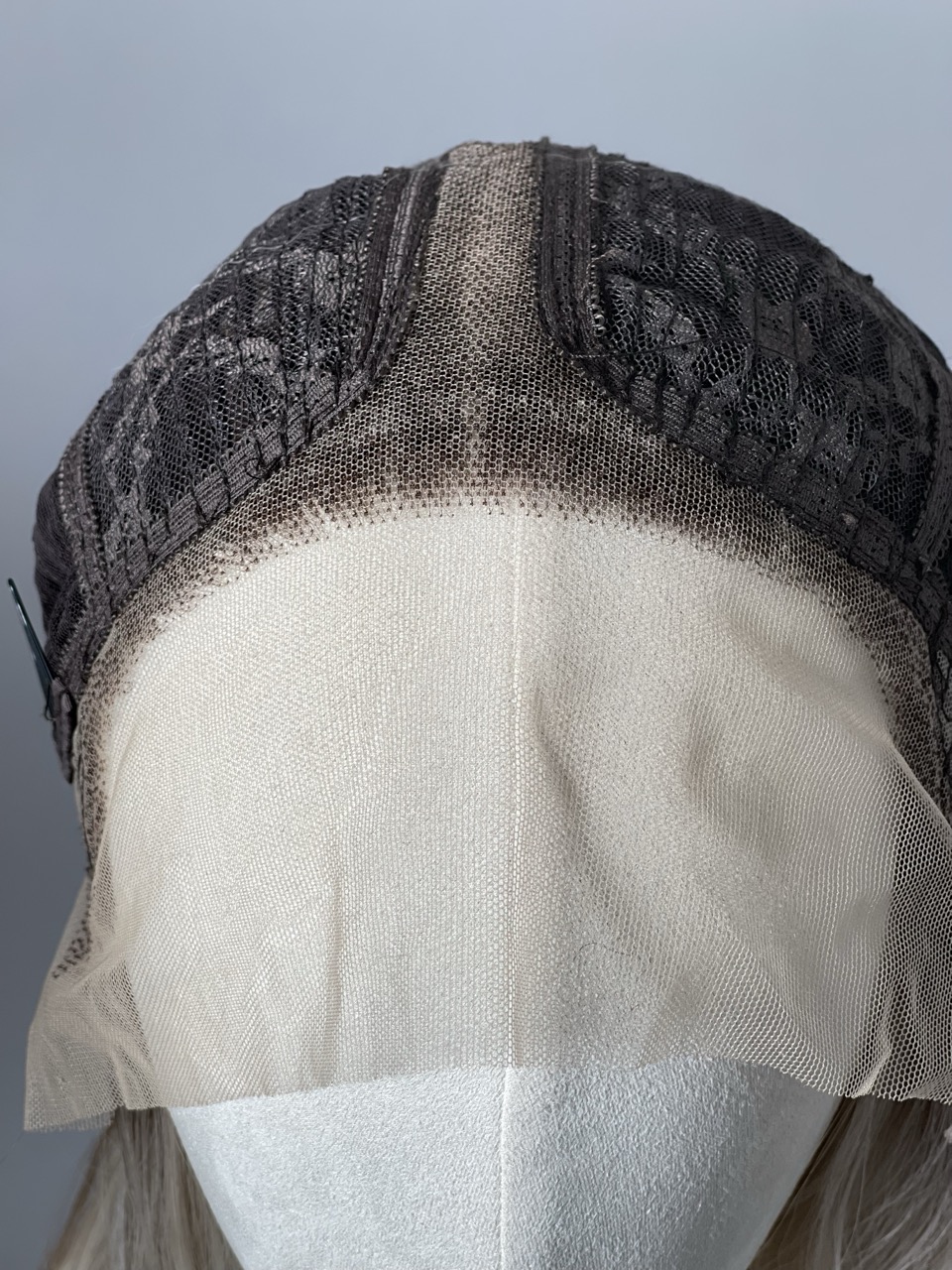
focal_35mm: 64
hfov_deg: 22.9
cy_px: 635
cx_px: 476
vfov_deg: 30.3
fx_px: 2347
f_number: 2.2
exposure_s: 1/121
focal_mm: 7.5
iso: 40
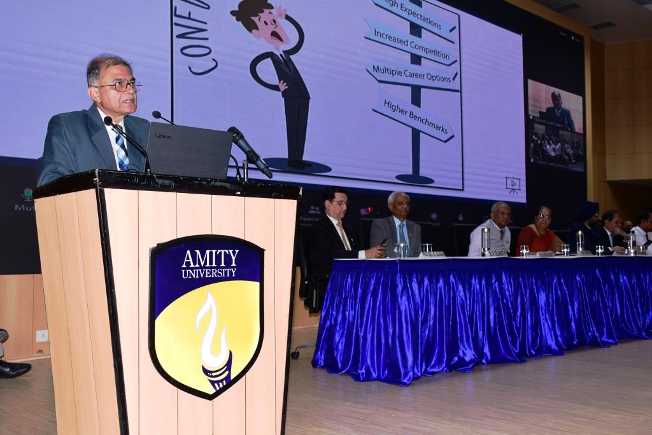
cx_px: 326
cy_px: 218
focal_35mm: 36
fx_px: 652
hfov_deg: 53.1
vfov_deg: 36.9
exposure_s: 1/125
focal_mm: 24
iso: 1000
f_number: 5.6
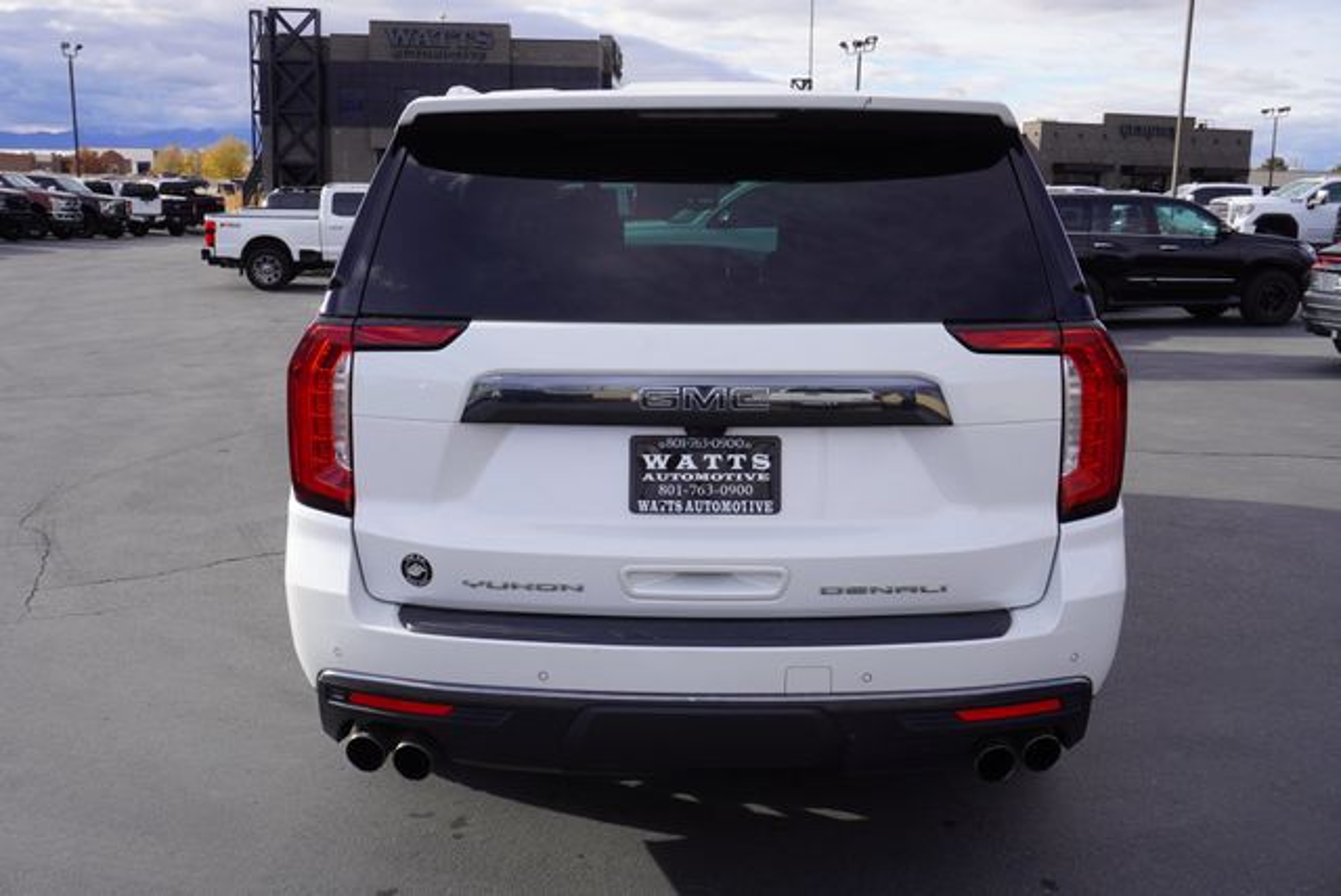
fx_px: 1286
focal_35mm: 34
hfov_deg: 55.1
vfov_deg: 38.4
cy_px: 448
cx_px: 670
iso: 100
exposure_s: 1/125
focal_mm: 23
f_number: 9
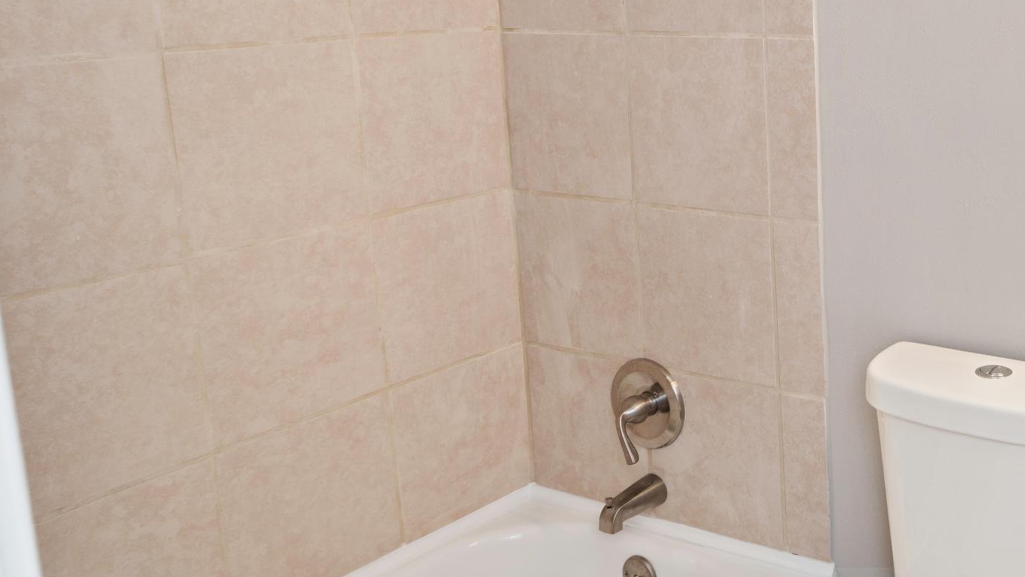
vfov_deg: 27.5
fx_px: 1169
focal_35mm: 43
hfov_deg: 42.8
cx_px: 950
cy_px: 181
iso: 100
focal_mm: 19
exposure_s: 1/5
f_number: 8
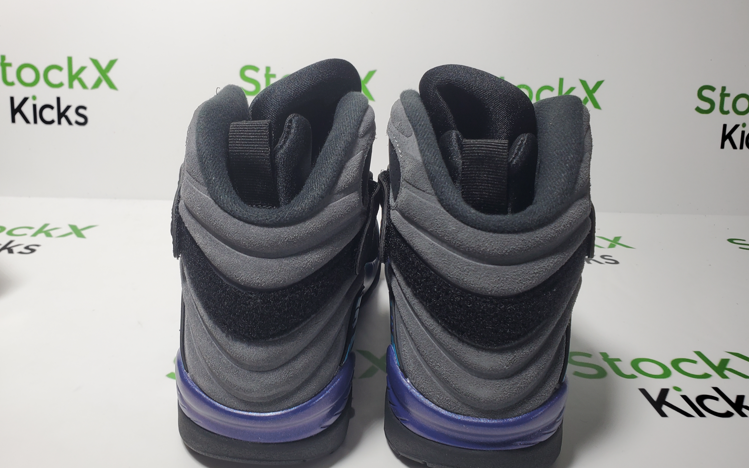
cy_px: 242
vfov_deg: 44.5
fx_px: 572
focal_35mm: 28
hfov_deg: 66.5
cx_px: 374
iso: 50
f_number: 2.4
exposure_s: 1/175
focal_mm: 4.3
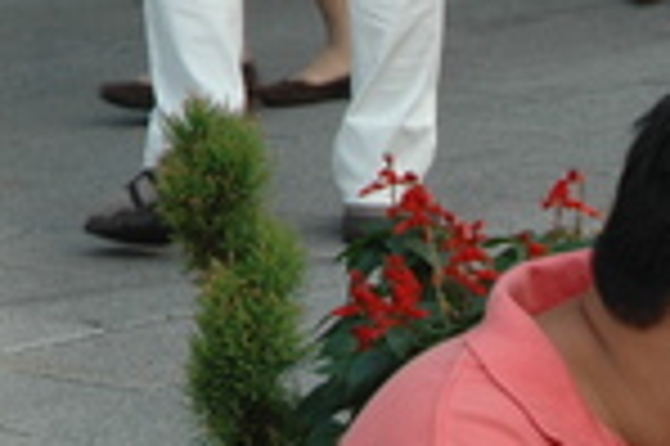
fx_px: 6191
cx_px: 1187
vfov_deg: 4.1
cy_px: 818
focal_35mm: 333
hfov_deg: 6.1
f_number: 7.1
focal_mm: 55
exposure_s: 1/200
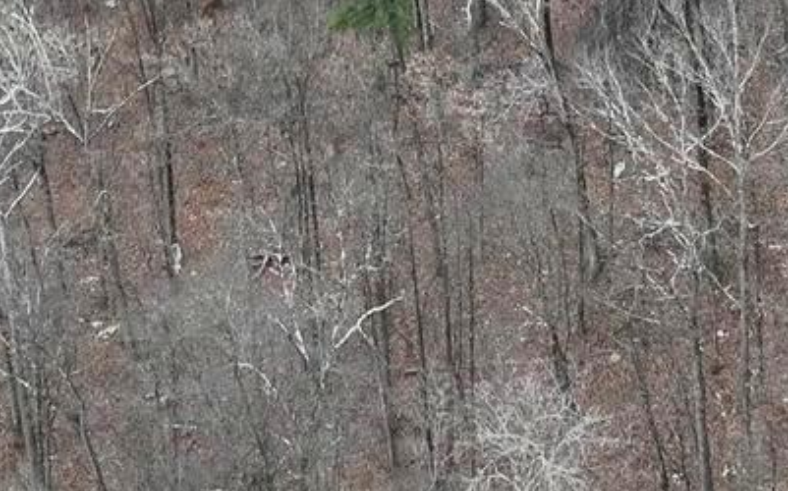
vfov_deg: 8.4
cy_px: -980
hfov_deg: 16.0
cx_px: 200
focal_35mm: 130
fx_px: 2790
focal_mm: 12.29
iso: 420
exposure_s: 1/640
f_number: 2.8
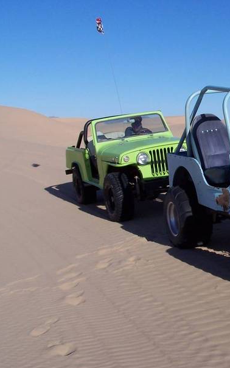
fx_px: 541
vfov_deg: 37.5
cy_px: 185
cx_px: 225
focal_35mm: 54
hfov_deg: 23.1
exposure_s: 1/500
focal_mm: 6.3
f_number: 5.6
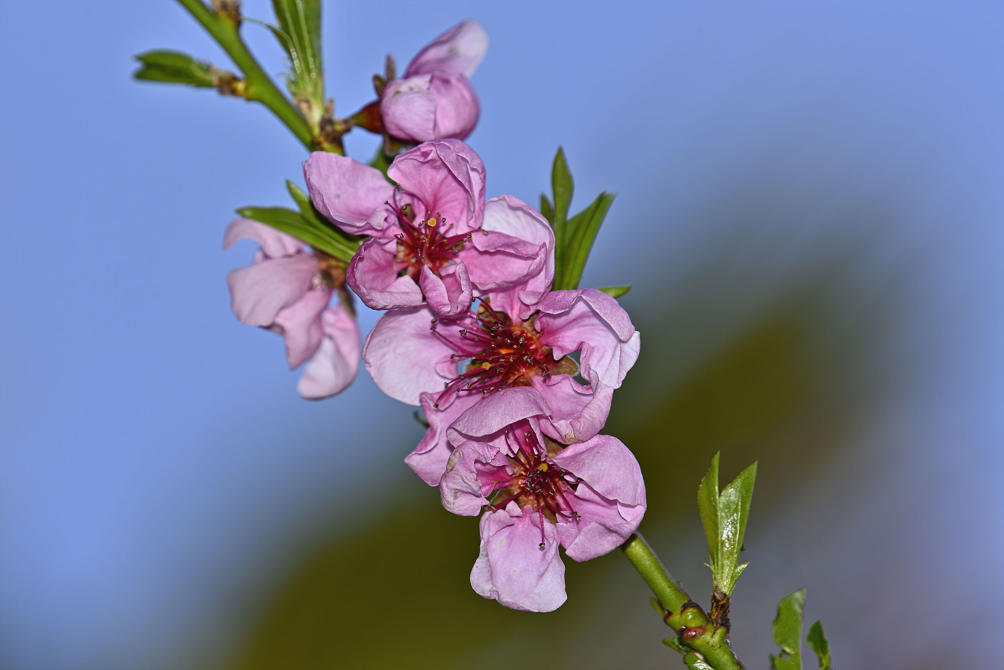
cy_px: 335
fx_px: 11159
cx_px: 502
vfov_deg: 3.4
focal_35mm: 400
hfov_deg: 5.2
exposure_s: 1/250
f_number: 9
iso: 100
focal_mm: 400
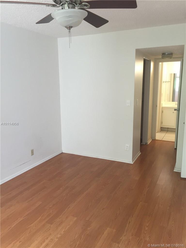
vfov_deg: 61.7
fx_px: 208
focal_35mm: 29
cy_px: 124
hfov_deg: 48.2
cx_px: 93
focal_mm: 4.15
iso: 80
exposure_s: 1/30
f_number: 2.2
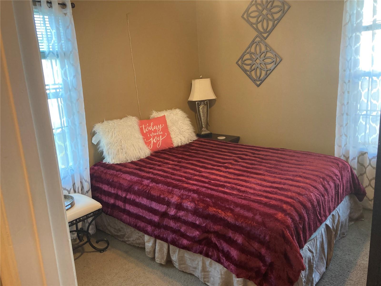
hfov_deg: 63.4
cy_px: 143
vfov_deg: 49.7
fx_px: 308
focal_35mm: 28
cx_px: 190
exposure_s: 1/60
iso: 160
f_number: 1.8
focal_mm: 3.99
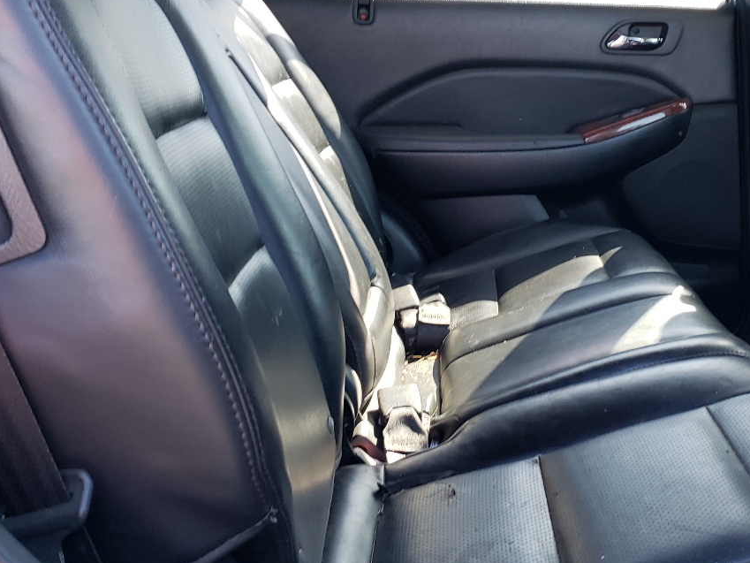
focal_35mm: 49
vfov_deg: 29.7
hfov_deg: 38.5
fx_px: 1062
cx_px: 491
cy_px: 264
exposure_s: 1/120
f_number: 1.5
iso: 62
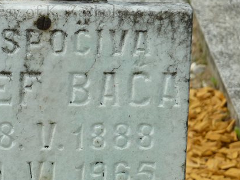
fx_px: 2247
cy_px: 140
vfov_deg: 4.6
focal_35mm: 324
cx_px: 30
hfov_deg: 6.1
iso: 80
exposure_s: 1/400
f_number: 5.6
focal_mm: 27.8
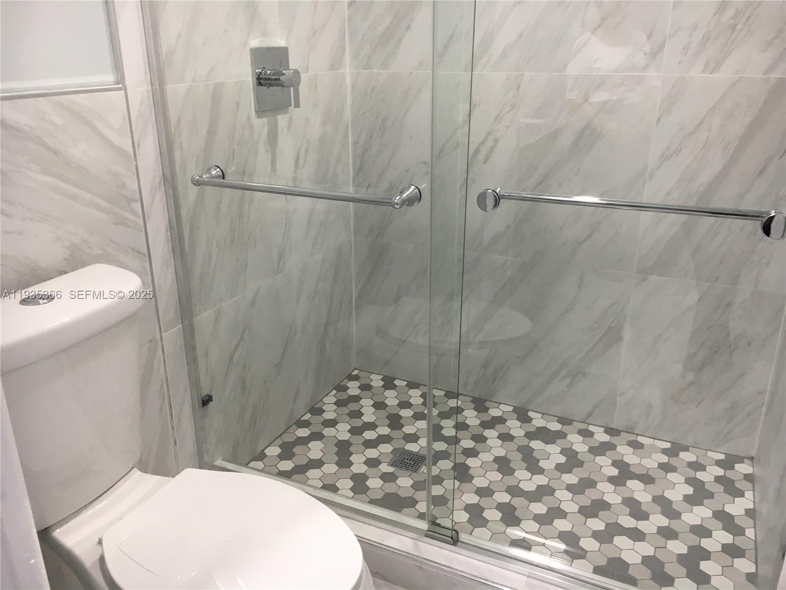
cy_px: 295
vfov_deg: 48.2
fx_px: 658
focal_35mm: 29
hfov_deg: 61.7
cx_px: 393
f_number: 2.2
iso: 50
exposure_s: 1/30
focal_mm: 4.15
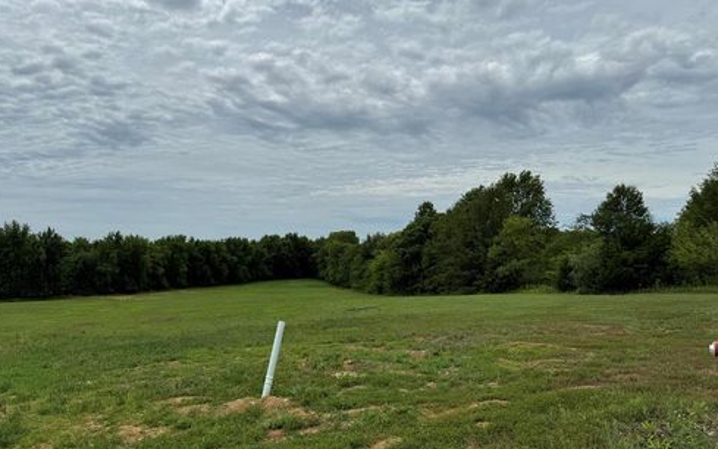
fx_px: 509
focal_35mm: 26
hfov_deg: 70.4
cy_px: 252
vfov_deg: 47.5
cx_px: 358
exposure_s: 1/10417
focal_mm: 6.76
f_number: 1.78
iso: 80
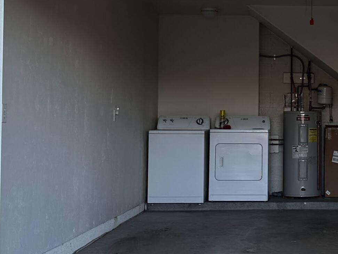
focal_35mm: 74
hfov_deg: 25.3
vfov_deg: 19.9
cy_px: 89
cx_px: 321
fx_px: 723
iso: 80
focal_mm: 6.86
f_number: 1.78
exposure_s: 1/291
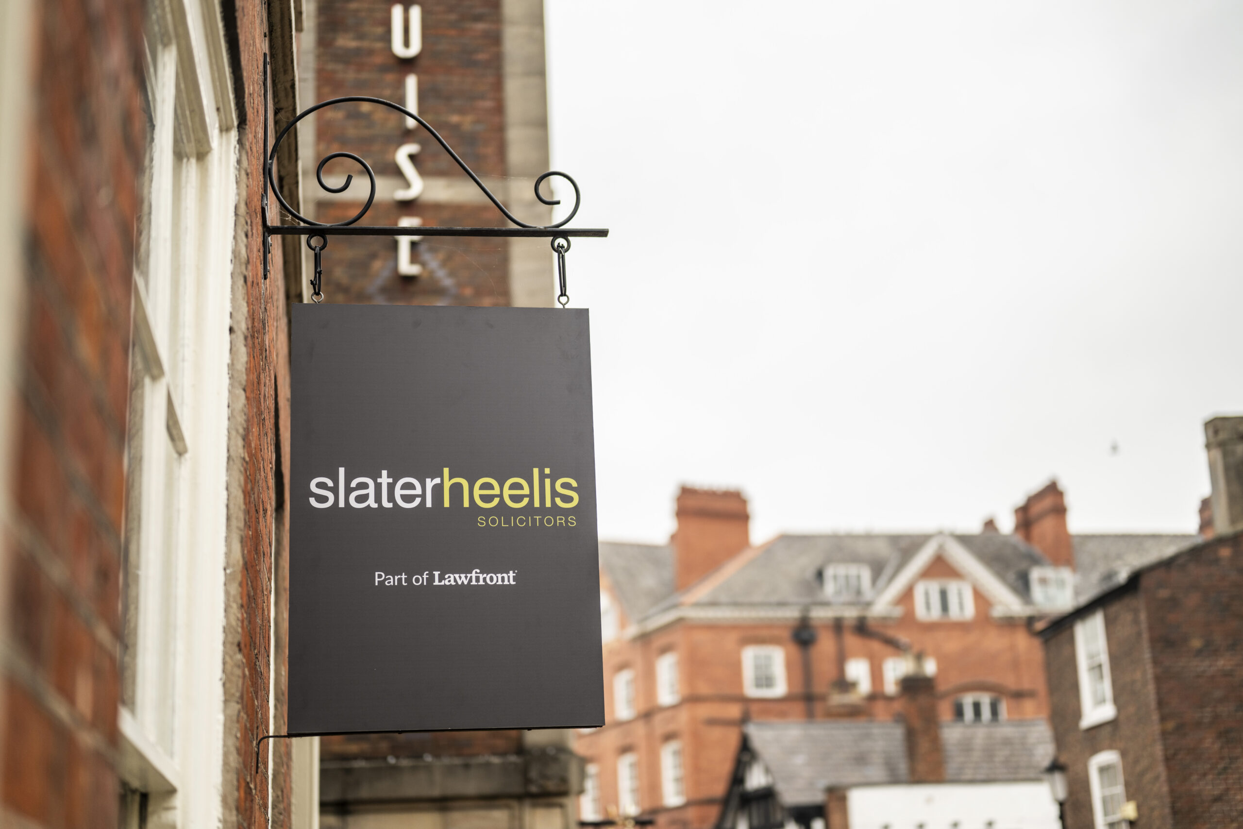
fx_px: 1726
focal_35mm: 50
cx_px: 622
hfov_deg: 39.6
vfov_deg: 27.0
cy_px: 414
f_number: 1.8
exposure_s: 1/640
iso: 160
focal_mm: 50
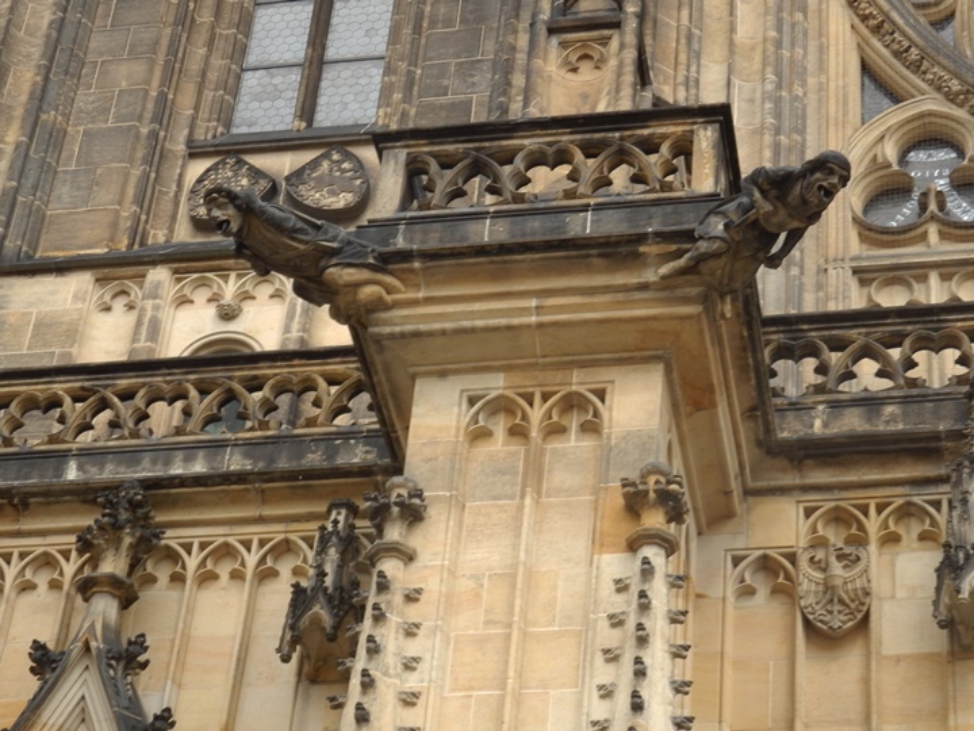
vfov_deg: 16.8
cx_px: 487
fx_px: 2476
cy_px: 366
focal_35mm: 88
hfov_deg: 22.3
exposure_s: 1/160
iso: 160
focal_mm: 15.8
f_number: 4.8
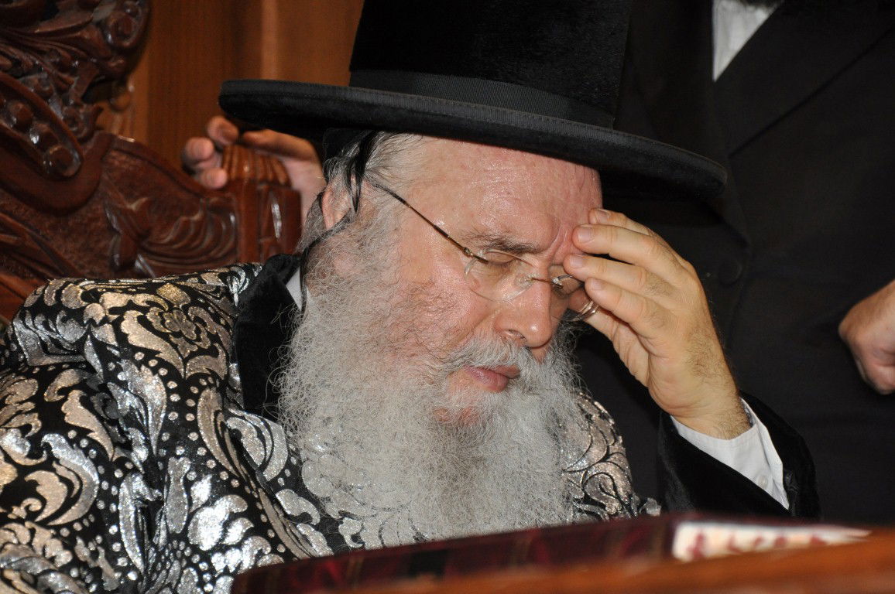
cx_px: 448
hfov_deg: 18.2
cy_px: 297
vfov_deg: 12.1
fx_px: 2794
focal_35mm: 112
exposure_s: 1/60
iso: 800
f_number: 5.3
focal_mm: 75
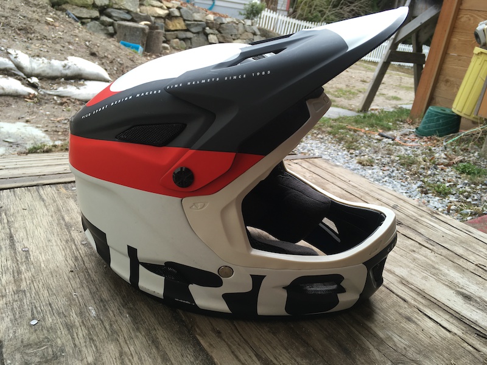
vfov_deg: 48.2
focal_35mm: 29
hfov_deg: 61.7
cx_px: 244
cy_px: 182
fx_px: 408
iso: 25
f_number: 2.2
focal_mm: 4.15
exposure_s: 1/123
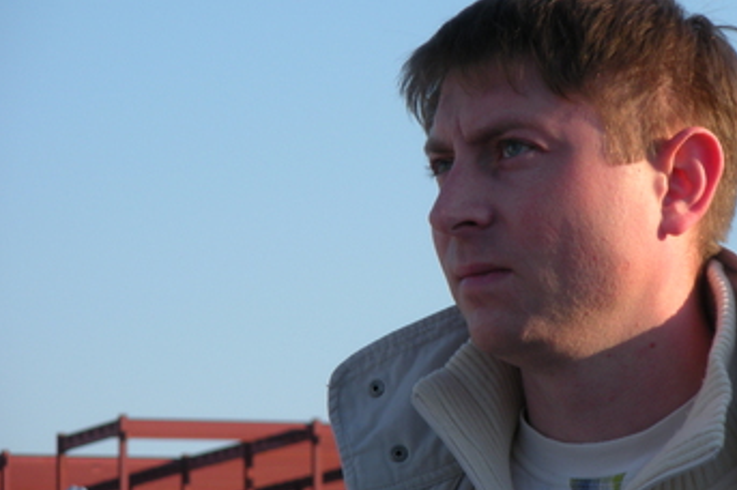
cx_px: 453
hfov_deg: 8.4
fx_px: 5031
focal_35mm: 246
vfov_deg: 5.6
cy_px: 239
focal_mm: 31.5
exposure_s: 1/210
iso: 64
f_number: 5.6
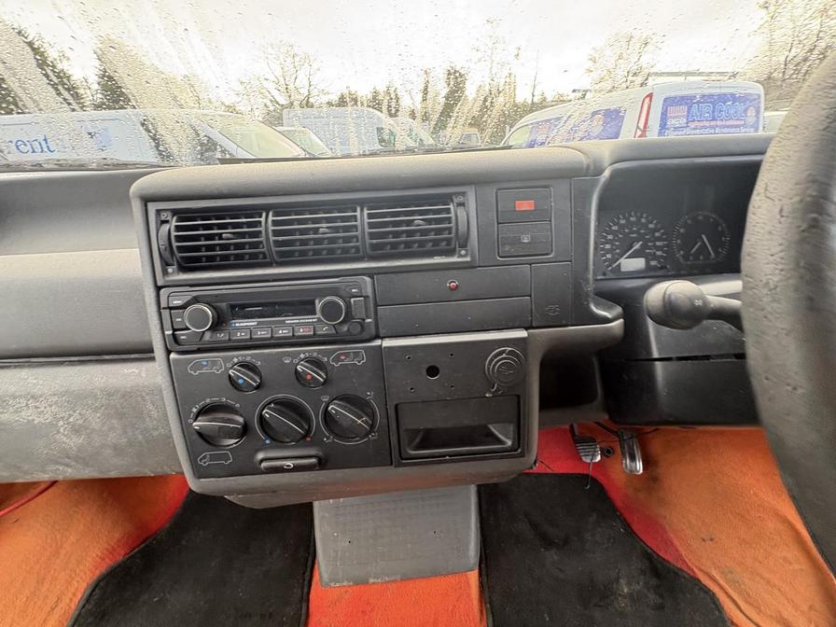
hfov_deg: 102.1
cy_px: 314
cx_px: 418
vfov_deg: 85.7
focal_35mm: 14
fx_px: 338
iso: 200
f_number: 2.2
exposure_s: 1/89
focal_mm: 2.22
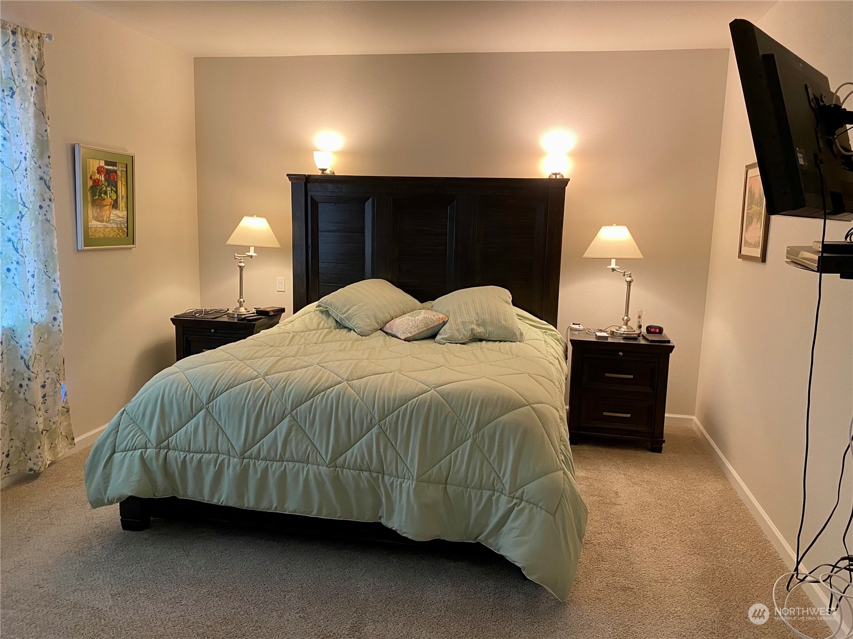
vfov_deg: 53.1
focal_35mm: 26
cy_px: 320
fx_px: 641
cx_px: 426
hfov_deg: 67.3
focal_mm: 4.25
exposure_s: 1/60
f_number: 1.8
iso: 160
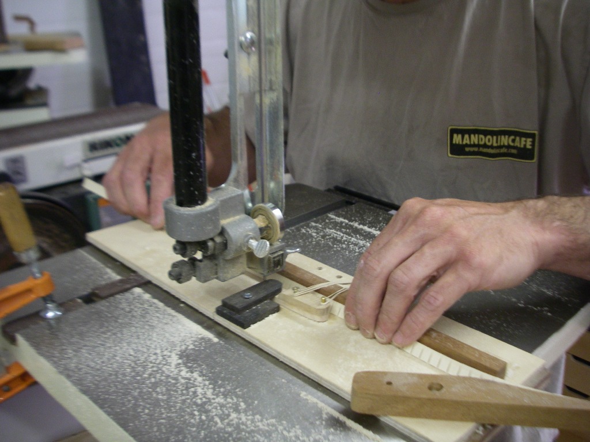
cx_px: 295
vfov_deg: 37.7
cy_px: 221
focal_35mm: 38
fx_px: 648
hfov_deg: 49.0
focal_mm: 6.3
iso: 160
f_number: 3.3
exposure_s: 1/25
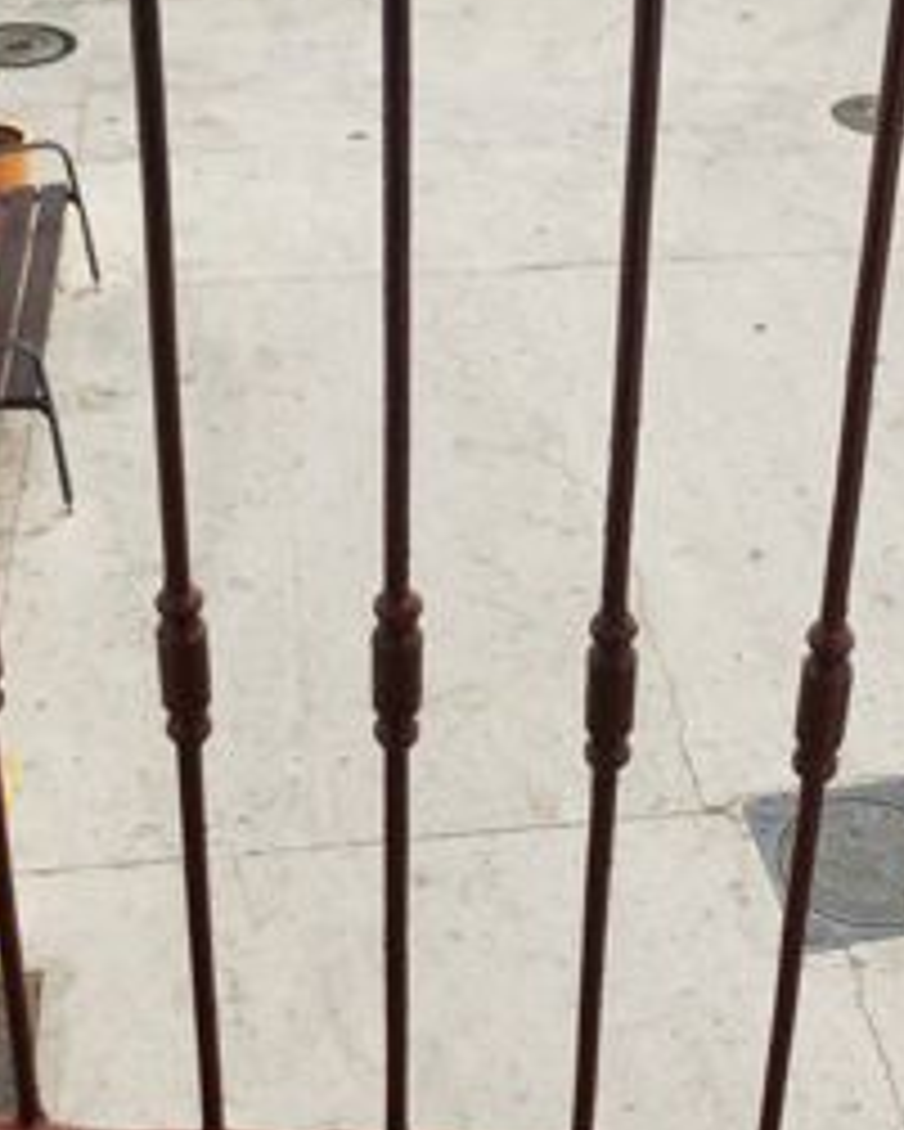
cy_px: 189
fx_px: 1939
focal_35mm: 58
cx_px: 632
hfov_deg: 26.0
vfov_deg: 31.4
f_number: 1.8
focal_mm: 3.99
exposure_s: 1/249
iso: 20
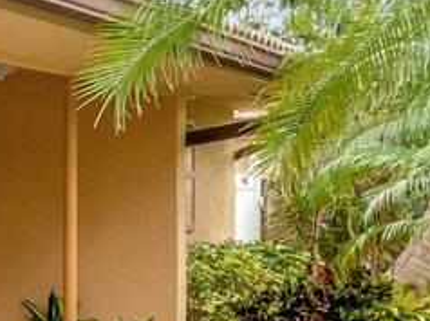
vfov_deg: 15.2
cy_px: 206
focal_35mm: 97
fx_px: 1204
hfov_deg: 16.8
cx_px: -340
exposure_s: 1/1000
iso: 500
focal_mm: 10
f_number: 8
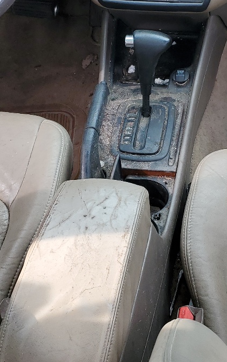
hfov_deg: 20.0
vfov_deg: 31.4
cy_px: 133
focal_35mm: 65
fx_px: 643
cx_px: 142
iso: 50
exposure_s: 1/182
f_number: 1.5
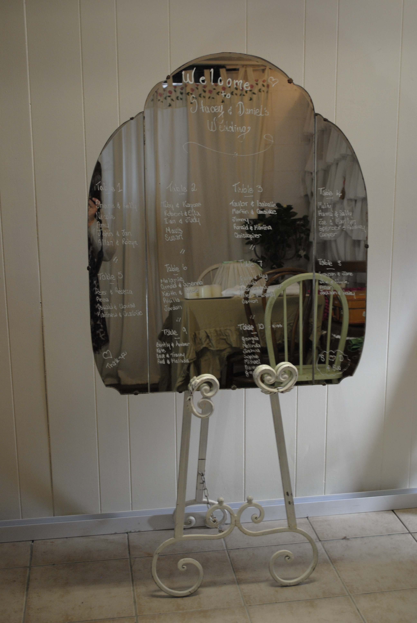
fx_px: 780
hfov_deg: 29.9
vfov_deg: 43.6
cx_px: 208
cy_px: 312
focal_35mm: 45
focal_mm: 30
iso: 400
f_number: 4.5
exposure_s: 1/40
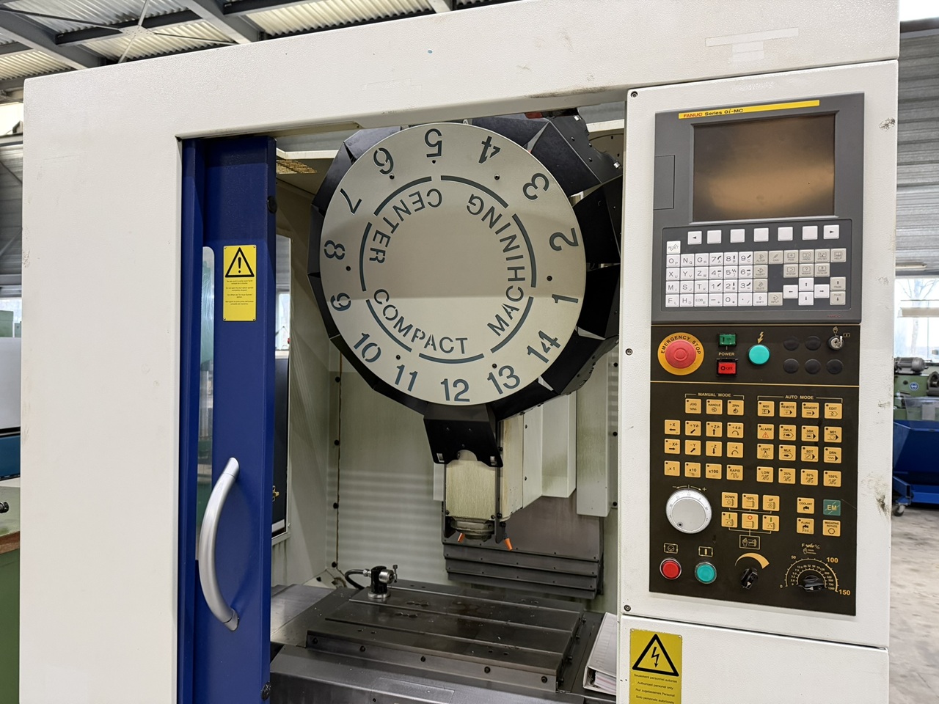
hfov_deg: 71.6
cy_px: 352
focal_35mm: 24
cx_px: 470
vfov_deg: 56.8
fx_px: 651
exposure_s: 1/50
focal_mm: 6.76
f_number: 1.78
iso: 320
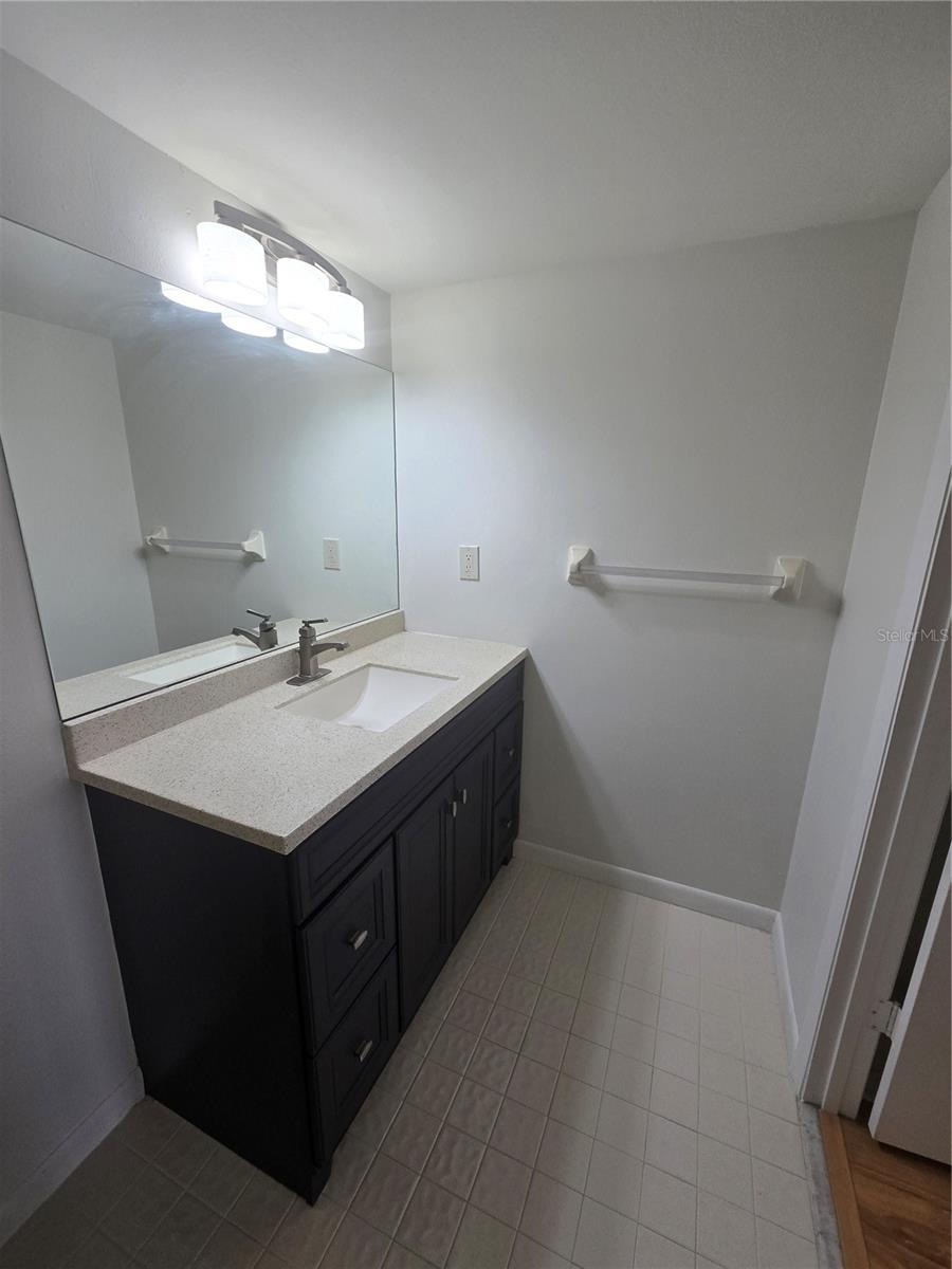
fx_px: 477
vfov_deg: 106.2
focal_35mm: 13
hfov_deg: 89.9
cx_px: 476
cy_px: 634
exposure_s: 1/120
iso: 64
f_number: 2.2
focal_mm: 2.2
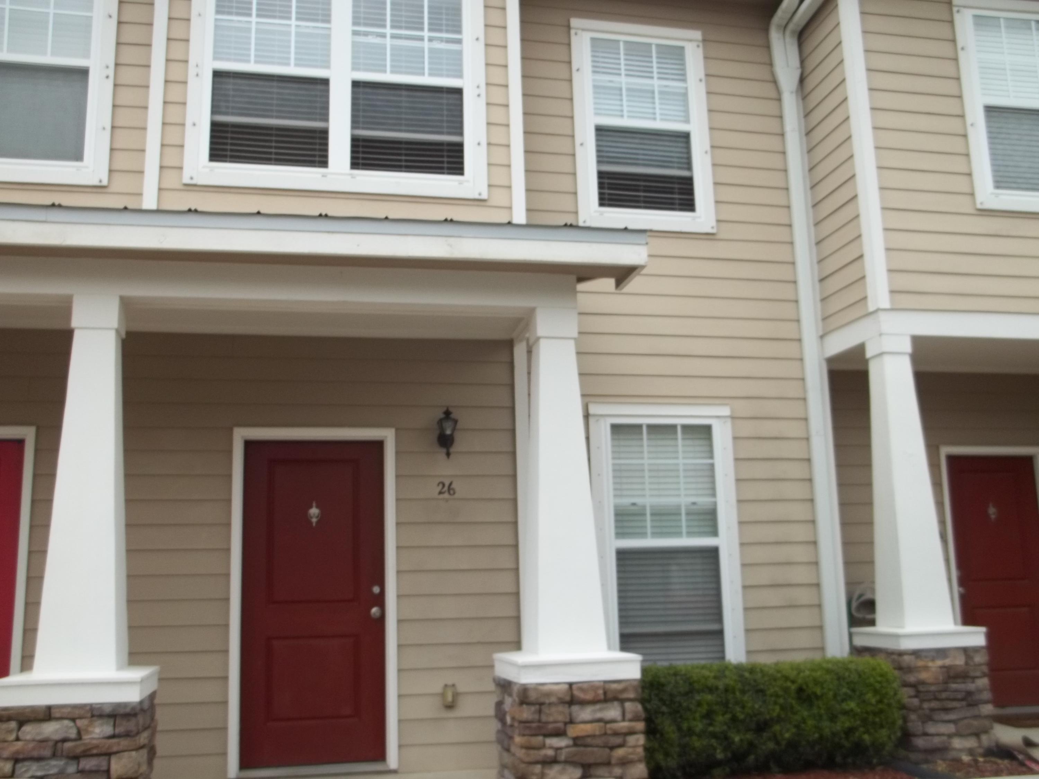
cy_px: 390
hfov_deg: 55.4
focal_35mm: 33
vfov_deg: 42.9
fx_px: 990
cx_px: 520
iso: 64
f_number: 3.3
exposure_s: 1/400
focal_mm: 5.9
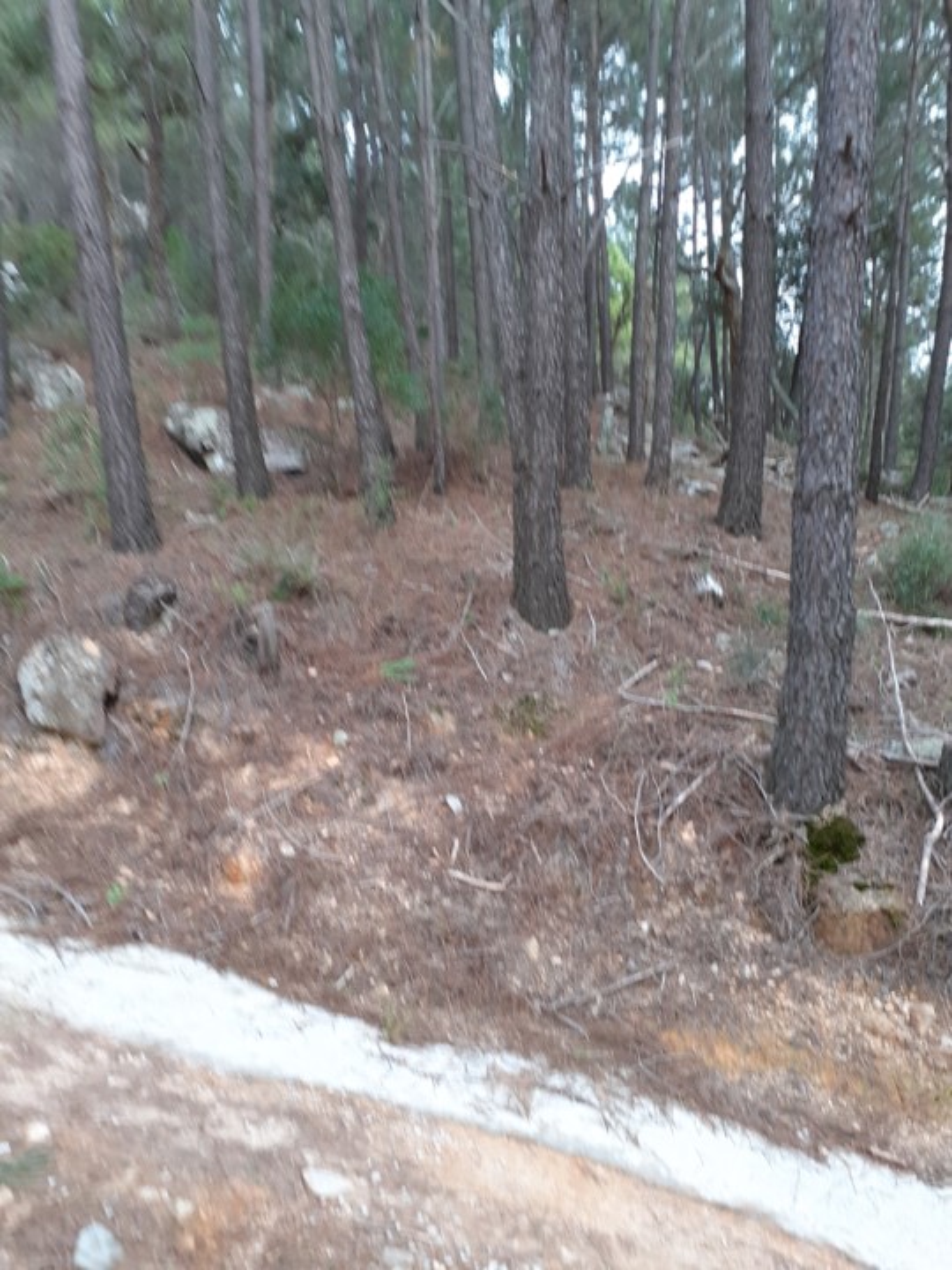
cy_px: 635
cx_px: 476
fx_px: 990
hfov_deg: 51.4
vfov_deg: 65.3
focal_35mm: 27
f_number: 1.9
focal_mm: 3.6
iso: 80
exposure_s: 1/50
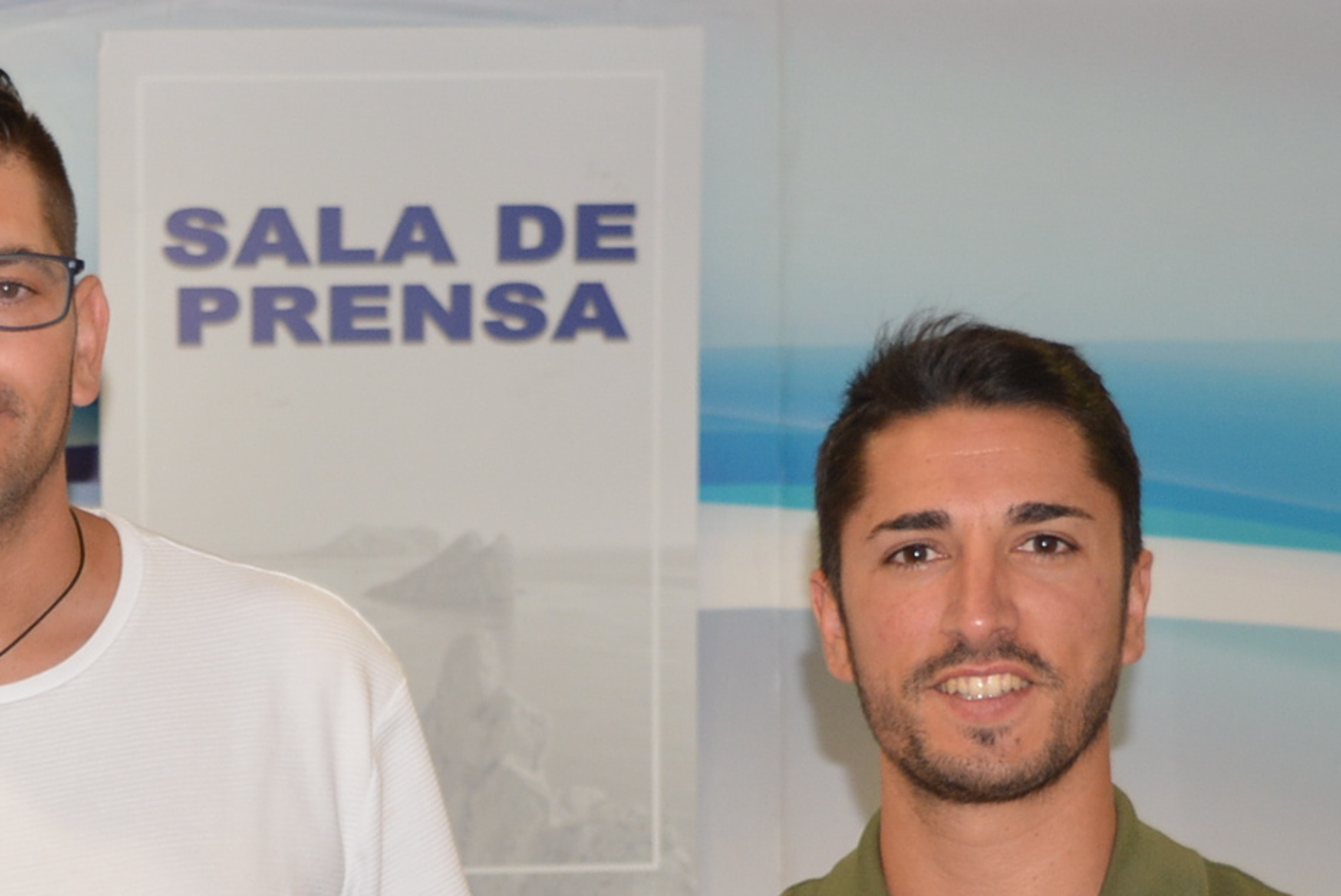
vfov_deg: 10.7
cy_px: 1219
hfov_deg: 16.1
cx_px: 96
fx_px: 4659
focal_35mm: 125
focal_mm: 26
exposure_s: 1/60
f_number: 4
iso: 400
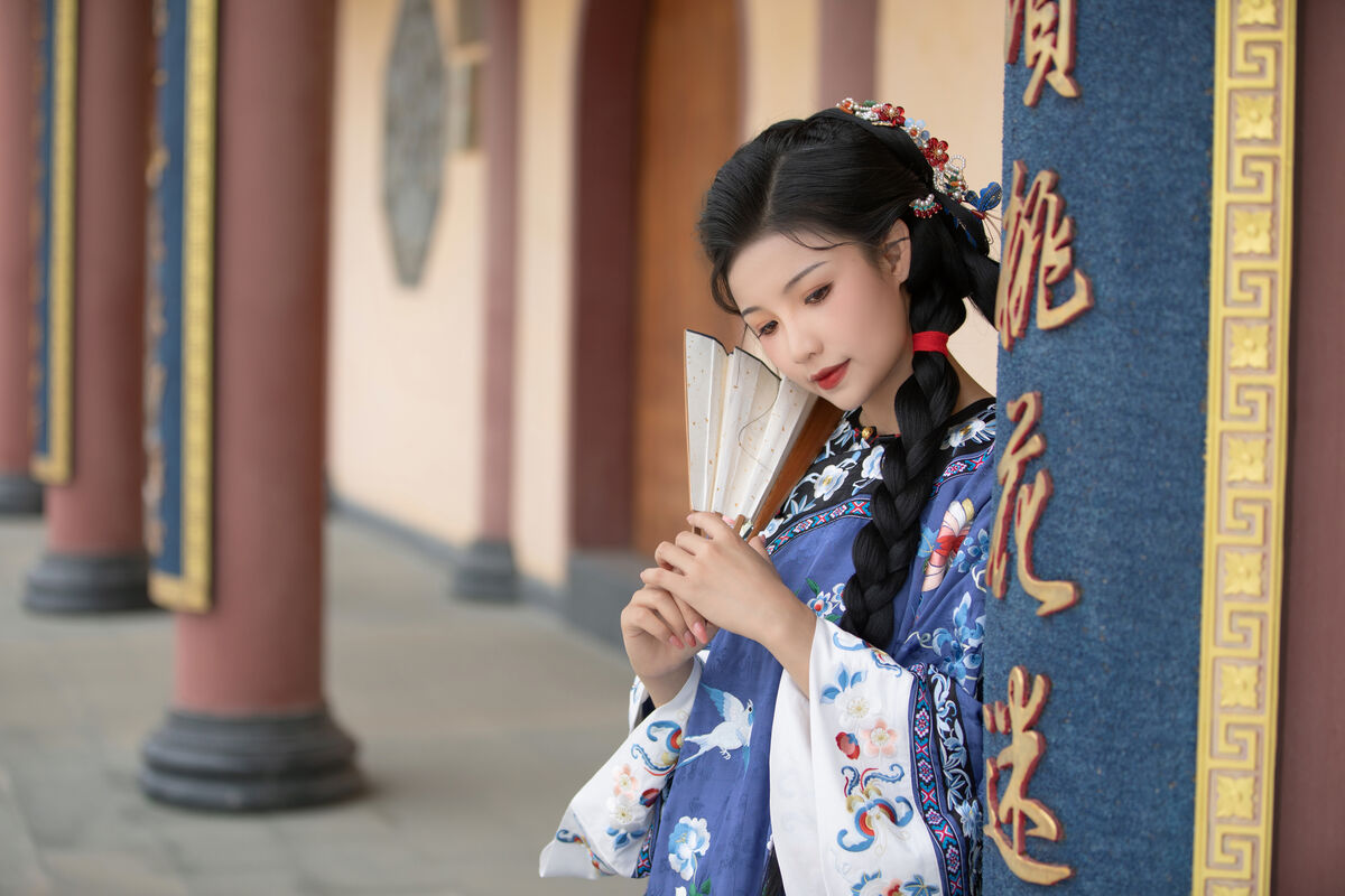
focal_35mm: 69
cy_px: 448
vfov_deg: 19.7
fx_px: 2578
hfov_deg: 29.2
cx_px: 672
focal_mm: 70
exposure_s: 1/1250
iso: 160
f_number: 2.8
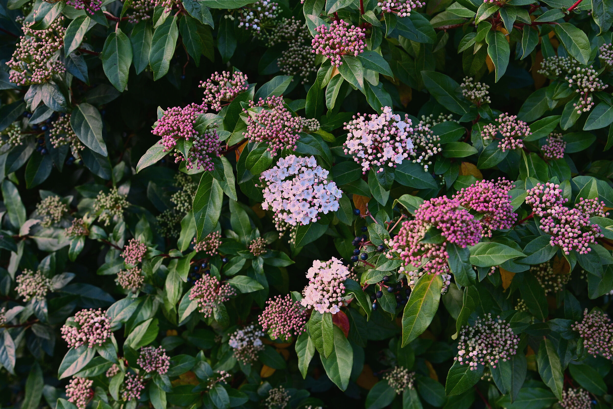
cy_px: 204
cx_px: 306
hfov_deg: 40.0
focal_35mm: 50
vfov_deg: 27.3
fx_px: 843
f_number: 5.6
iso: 640
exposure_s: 1/100
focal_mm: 33
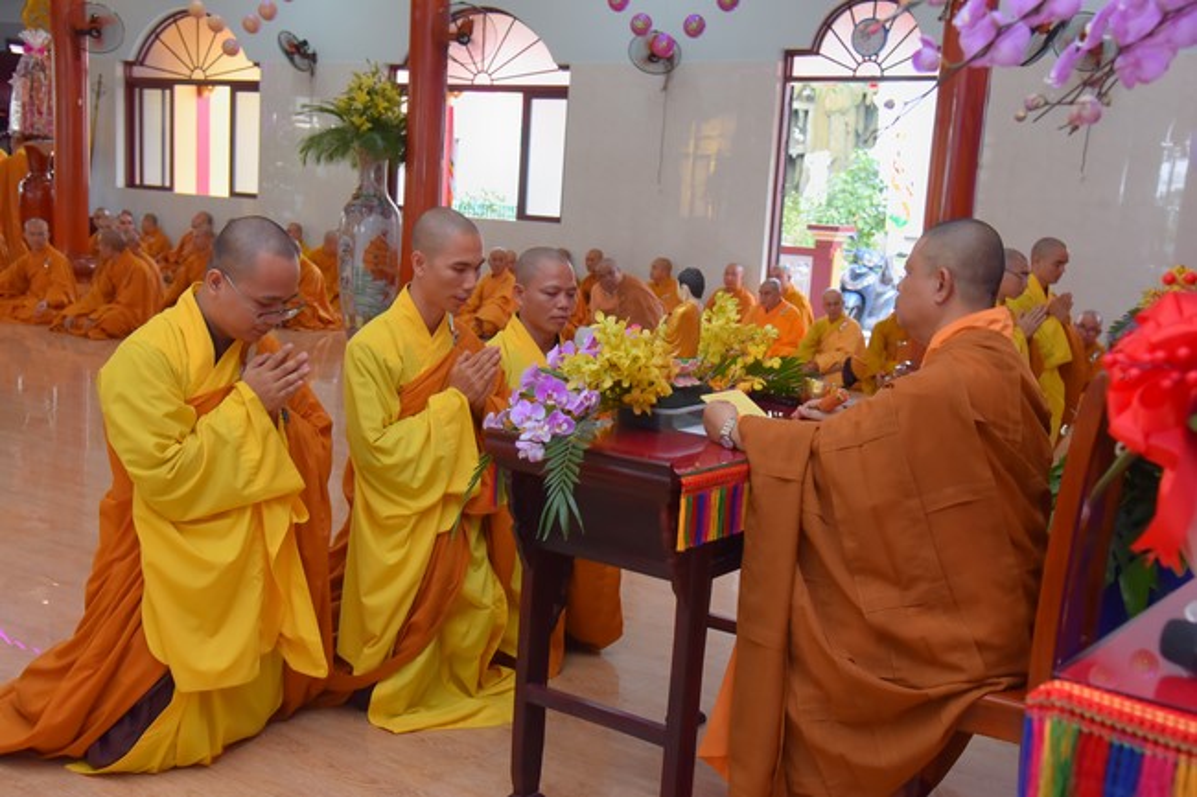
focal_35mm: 44
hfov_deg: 44.5
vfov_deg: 30.5
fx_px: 1463
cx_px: 598
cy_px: 398
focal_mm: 44
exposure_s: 1/160
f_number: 5.6
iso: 1250
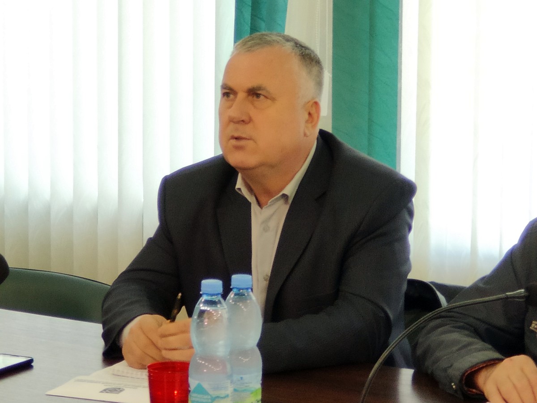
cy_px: 202
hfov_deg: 36.8
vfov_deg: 28.0
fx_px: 807
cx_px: 268
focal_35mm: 52
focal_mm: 5.55
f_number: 2.4
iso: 399
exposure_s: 1/33
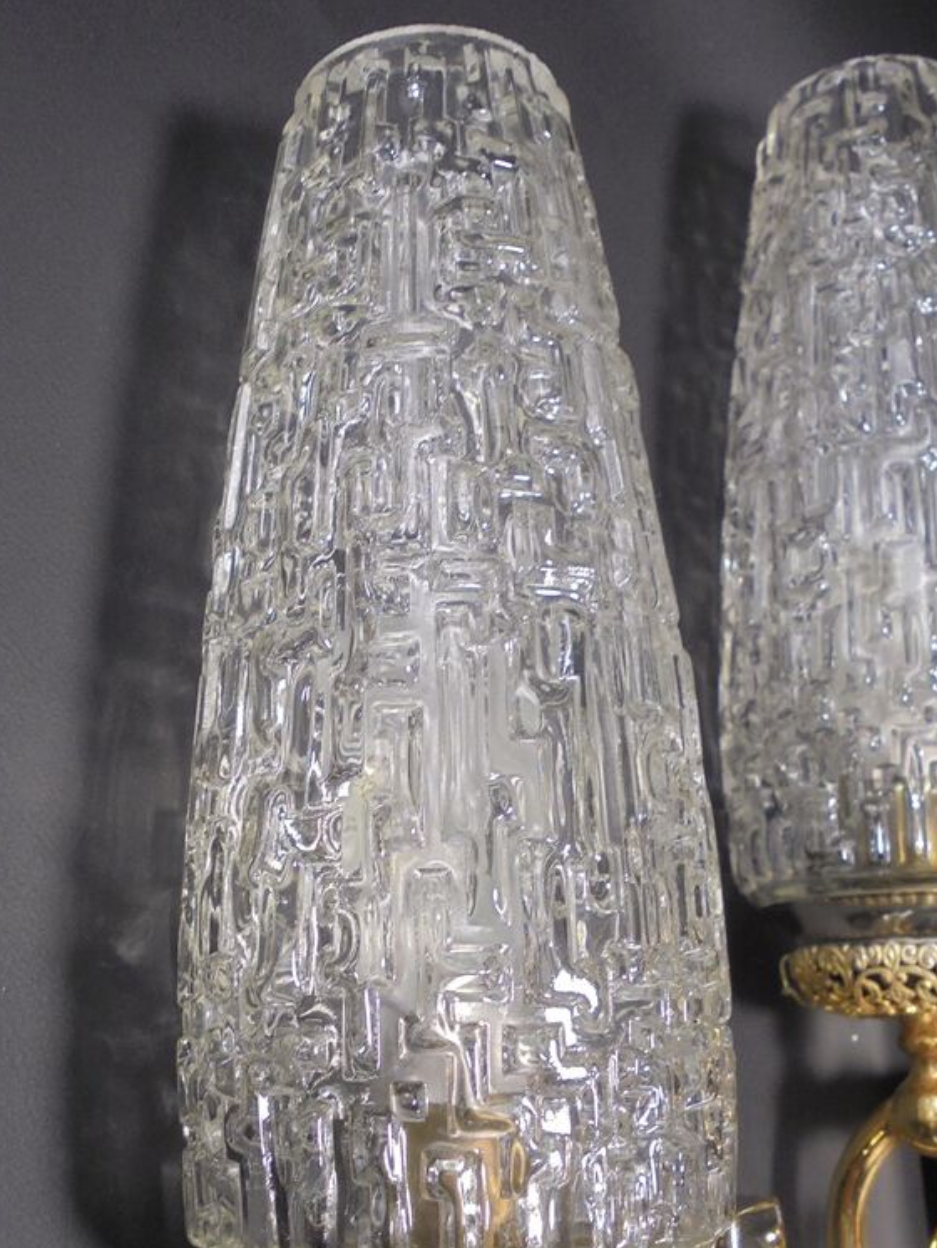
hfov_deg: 35.1
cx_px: 412
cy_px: 696
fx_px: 1479
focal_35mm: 41
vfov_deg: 45.7
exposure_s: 1/30
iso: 100
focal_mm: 6.1
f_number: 4
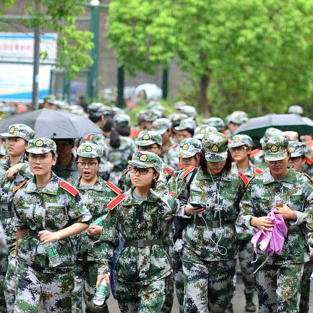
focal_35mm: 166
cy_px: 165
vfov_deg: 10.5
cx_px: 155
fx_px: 1698
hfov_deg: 10.5
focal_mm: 120
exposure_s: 1/160
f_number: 2.8
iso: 160
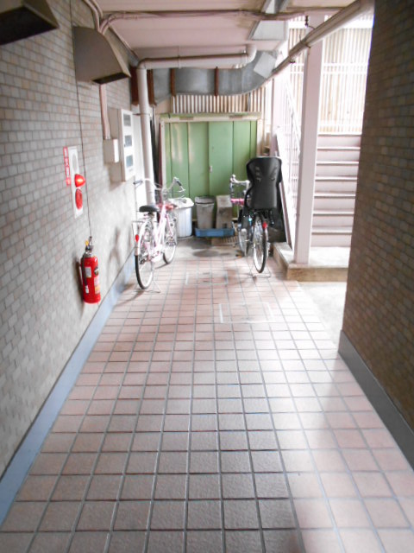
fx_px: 415
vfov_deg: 67.3
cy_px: 276
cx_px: 207
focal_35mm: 26
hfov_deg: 53.1
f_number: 3.2
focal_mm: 4.6
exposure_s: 1/8
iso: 640
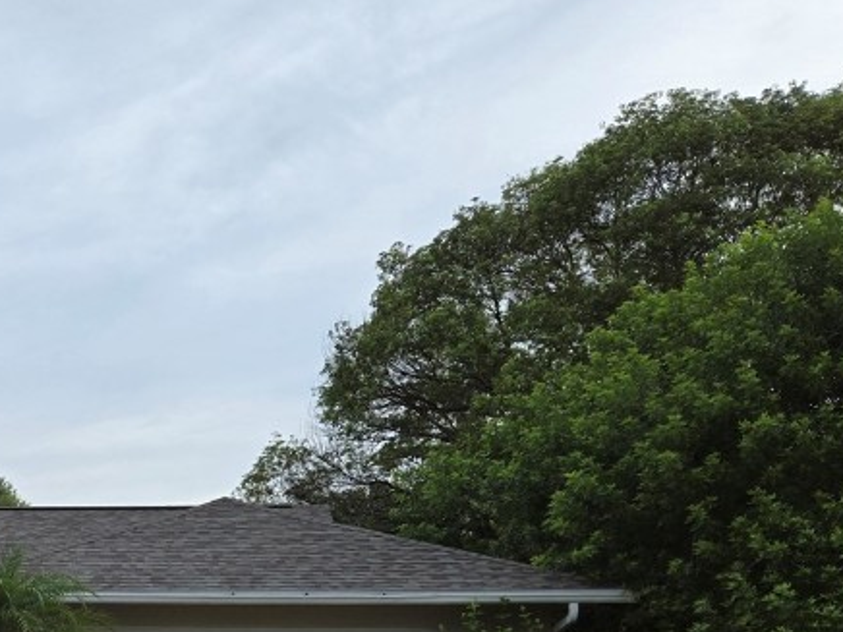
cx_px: -58
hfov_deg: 31.9
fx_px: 1315
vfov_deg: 25.3
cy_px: 680
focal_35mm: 54
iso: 80
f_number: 1.8
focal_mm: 5.4
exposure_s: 1/2216
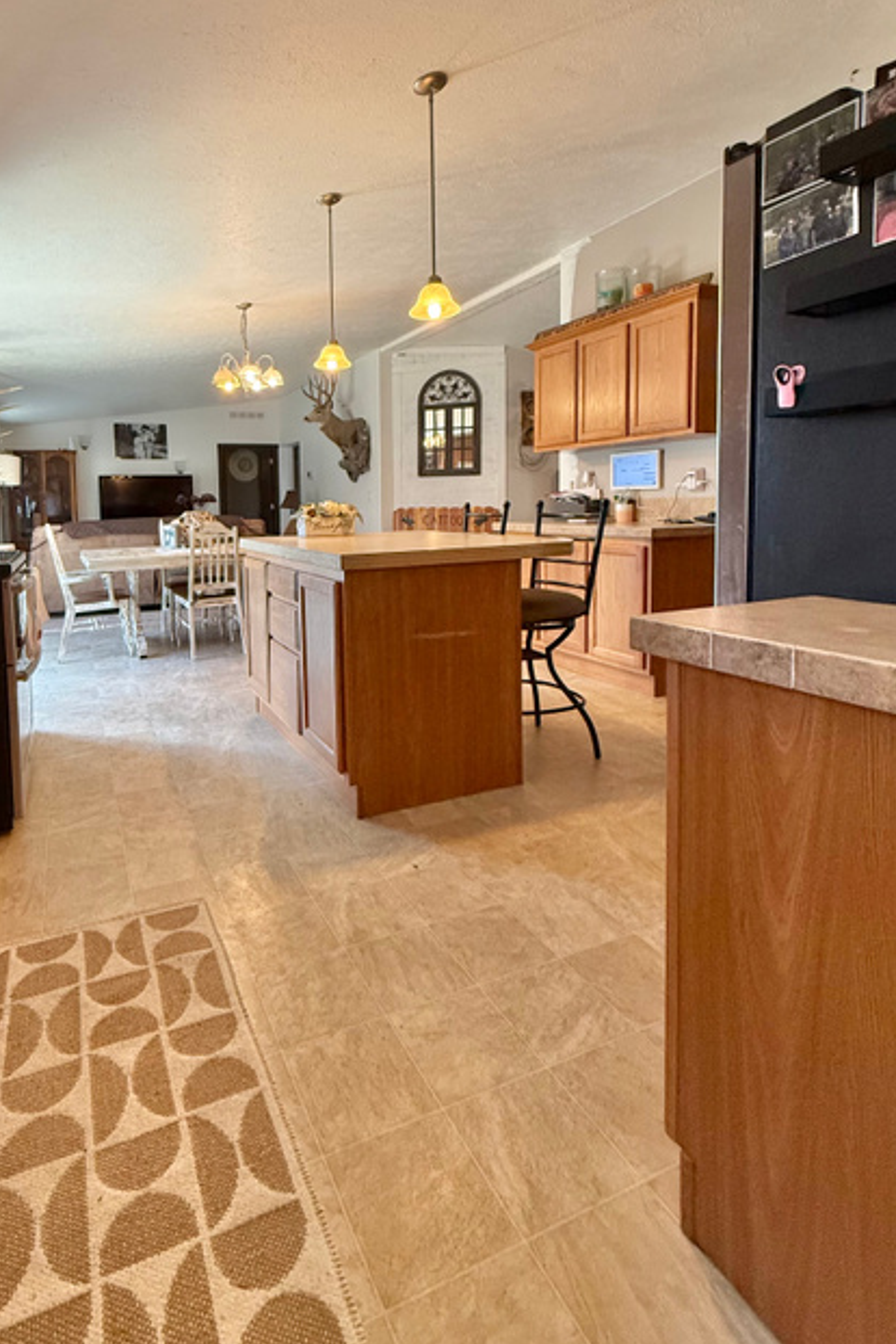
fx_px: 672
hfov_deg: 66.2
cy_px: 552
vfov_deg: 89.1
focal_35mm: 18
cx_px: 325
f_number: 2.2
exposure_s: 1/120
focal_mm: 2.22
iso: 320
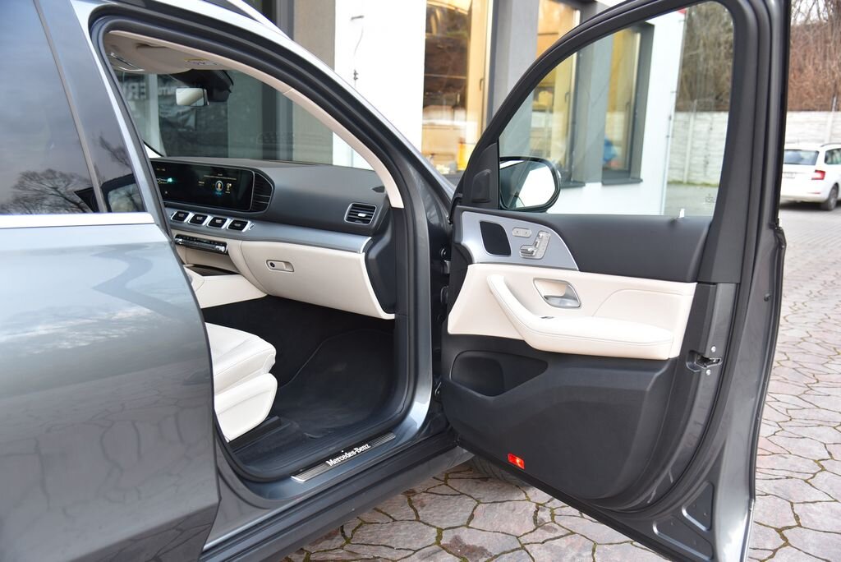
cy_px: 281
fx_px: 748
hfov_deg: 58.7
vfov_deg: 41.2
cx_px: 420
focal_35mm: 32
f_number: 4
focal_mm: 32
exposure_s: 1/40
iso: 500
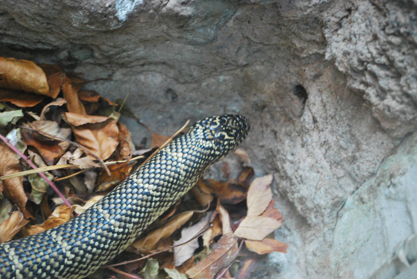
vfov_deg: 16.6
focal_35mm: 82
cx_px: 208
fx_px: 957
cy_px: 140
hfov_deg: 24.6
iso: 1600
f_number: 5.6
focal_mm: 55
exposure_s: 1/13
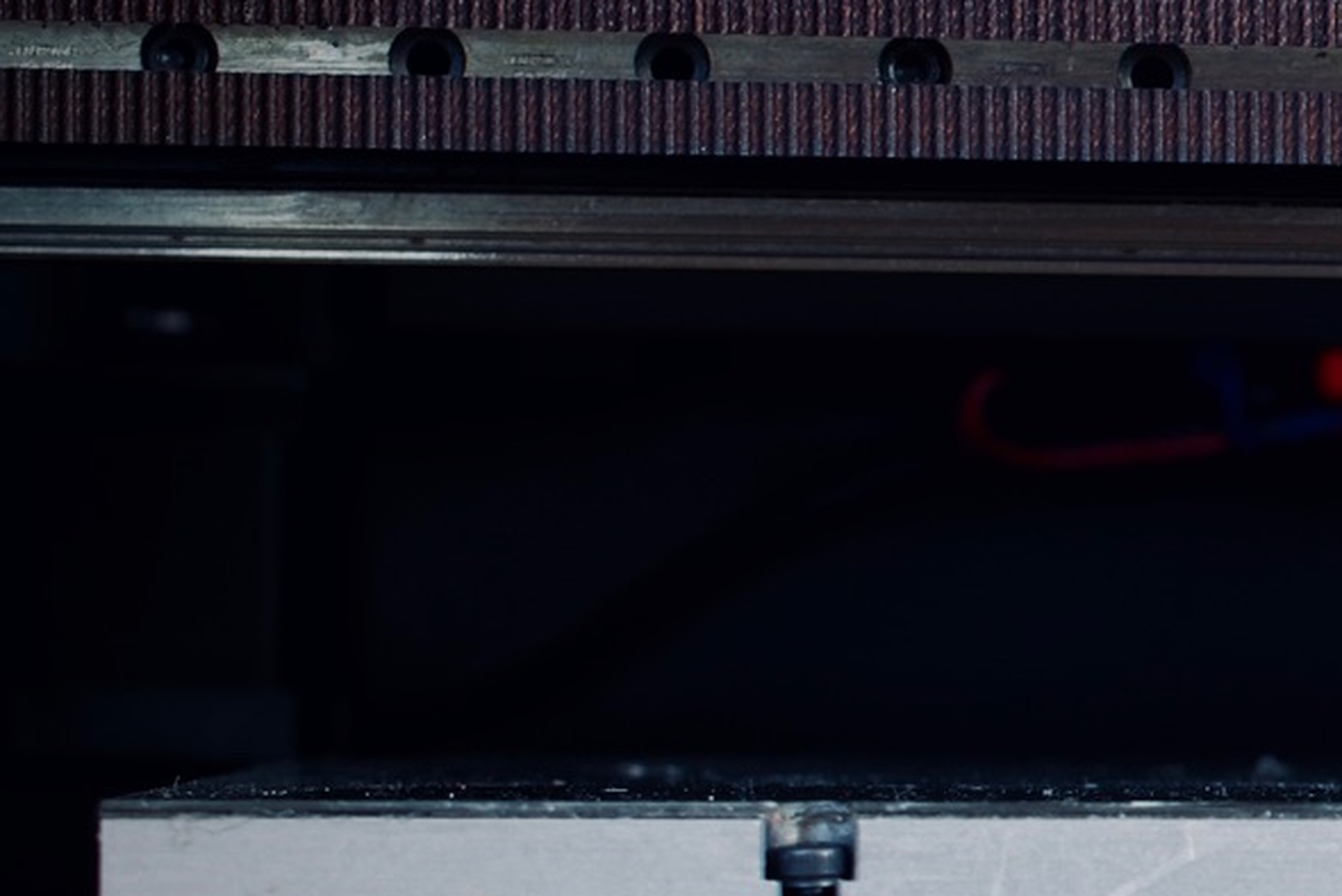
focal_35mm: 203
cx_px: 2451
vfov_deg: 6.8
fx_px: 7571
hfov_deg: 9.6
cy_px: 711
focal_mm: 35
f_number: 6.3
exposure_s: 1.3
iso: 100
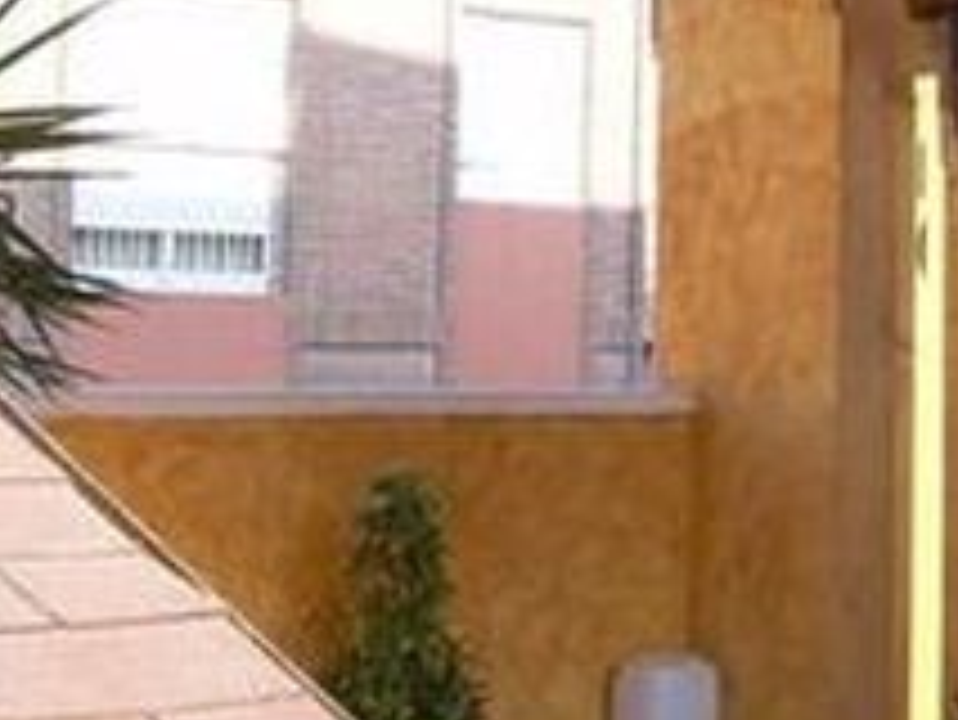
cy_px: -86
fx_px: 2963
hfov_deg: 18.2
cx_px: 769
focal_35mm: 107
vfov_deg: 13.5
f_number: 2.8
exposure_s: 1/250
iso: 50
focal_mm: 6.3
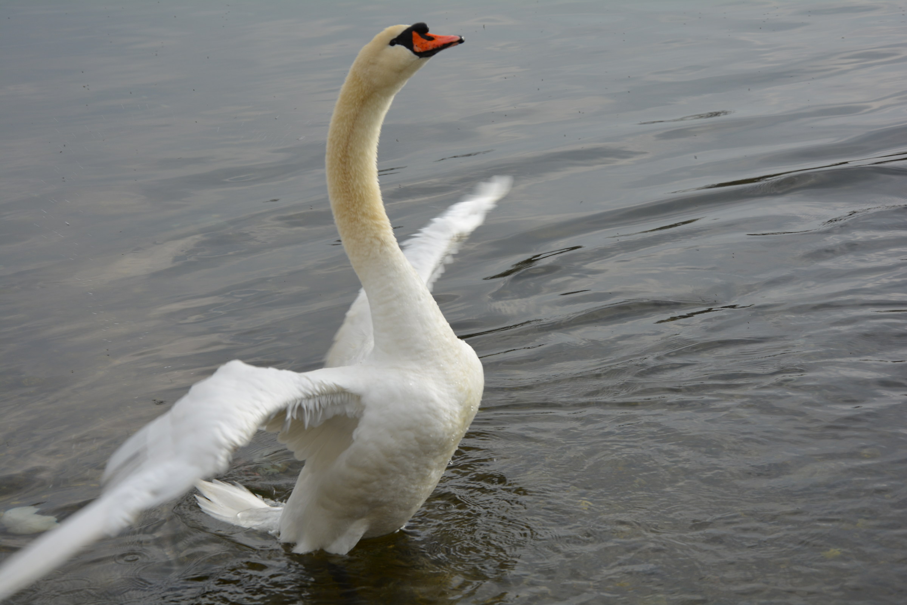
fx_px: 2494
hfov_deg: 20.6
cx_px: 454
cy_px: 302
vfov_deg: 13.8
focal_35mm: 99
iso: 125
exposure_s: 1/250
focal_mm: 66
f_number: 8
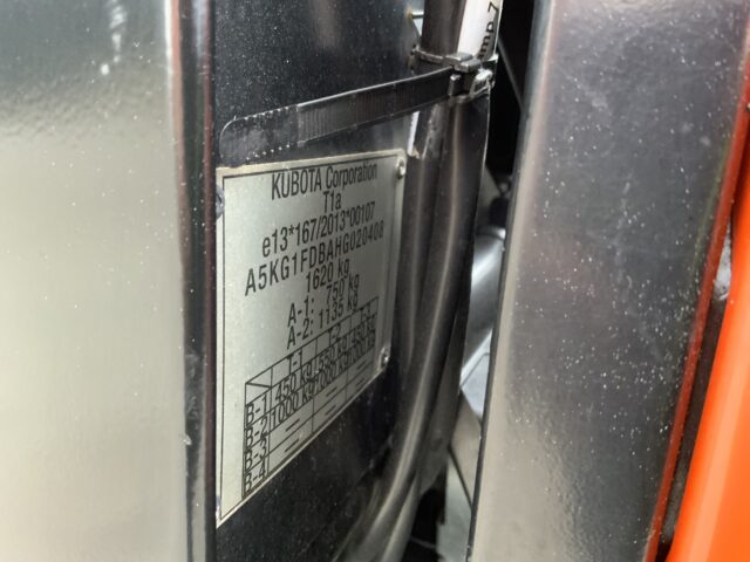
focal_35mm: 29
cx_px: 375
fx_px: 628
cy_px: 281
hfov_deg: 61.7
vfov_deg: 48.2
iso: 320
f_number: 1.8
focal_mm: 3
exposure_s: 1/44
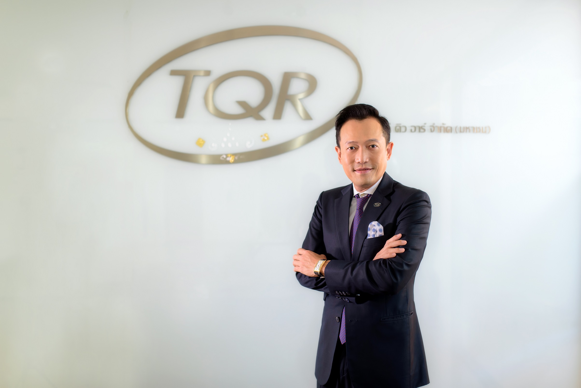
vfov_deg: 37.9
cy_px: 194
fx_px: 565
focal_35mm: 35
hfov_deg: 54.4
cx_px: 290
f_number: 2
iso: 200
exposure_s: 1/80
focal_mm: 35
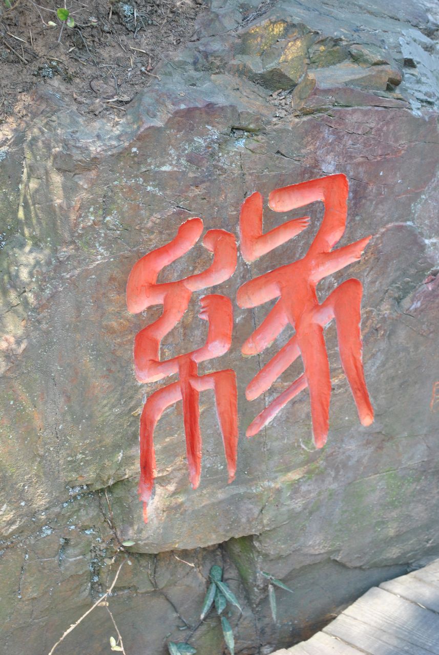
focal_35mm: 82
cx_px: 220
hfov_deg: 16.6
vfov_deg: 24.6
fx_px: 1504
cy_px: 328
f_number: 9
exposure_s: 1/100
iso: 200
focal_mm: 55
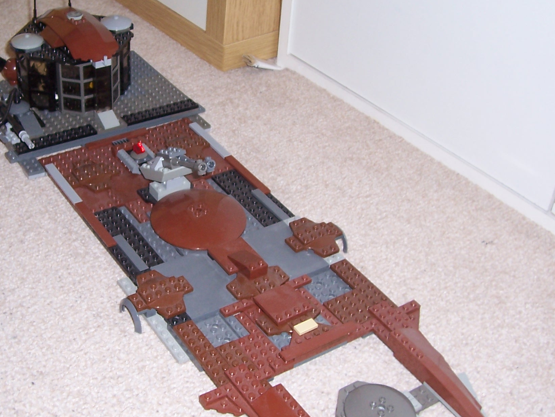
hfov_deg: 35.7
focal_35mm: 53
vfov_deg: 27.5
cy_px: 183
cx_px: 167
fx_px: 850
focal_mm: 5.6
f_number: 2.7
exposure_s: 1/20
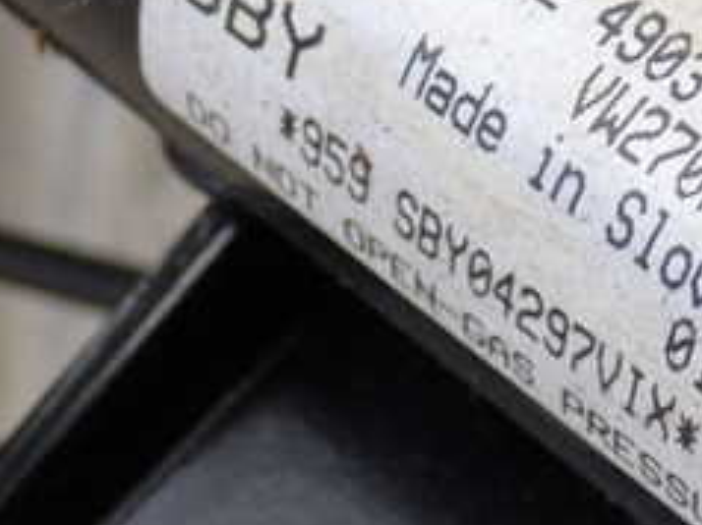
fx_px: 3424
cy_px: -38
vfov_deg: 8.7
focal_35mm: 169
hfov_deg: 11.6
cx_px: 646
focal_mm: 11.88
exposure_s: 1/160
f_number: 3.8
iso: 100
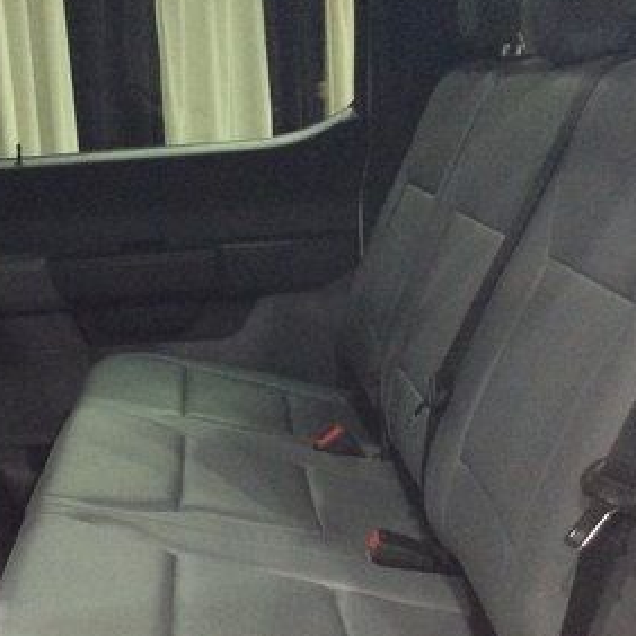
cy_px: 451
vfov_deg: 26.6
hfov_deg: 26.5
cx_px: 149
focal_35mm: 64
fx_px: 1330
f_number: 2.4
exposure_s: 1/24
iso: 250
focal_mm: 3.3
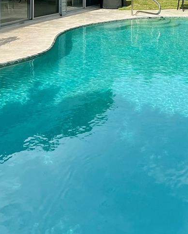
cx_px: 133
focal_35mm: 63
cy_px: -1
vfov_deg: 28.1
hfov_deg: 24.1
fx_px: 438
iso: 50
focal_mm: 5.7
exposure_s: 1/4831
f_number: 1.5
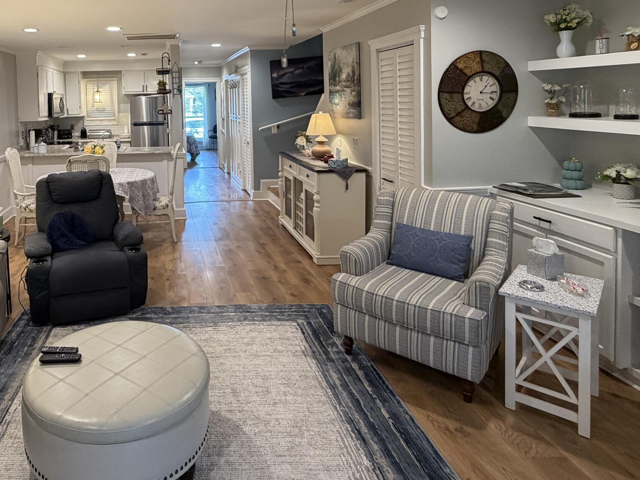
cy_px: 124
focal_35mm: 25
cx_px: 174
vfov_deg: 52.6
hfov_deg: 65.8
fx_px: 462
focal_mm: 2.22
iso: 200
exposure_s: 1/60
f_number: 2.2
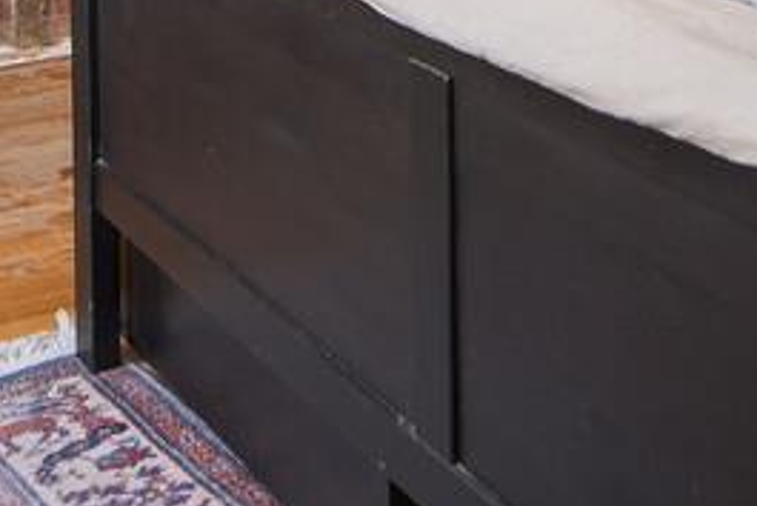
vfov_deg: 14.9
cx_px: 446
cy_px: -432
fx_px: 1662
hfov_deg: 25.6
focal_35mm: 79
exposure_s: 1/10
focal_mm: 14
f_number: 8
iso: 320
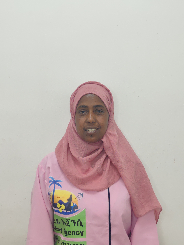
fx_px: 383
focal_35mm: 54
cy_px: 122
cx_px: 92
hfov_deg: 27.0
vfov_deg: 35.5
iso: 250
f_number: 1.9
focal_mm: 6.12
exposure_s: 1/100
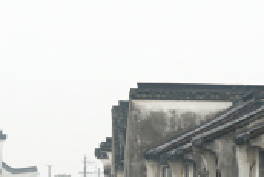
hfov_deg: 6.0
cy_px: 293
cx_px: 135
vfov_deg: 4.0
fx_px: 2532
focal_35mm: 345
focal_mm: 58
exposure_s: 1/60
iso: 100
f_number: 4.5
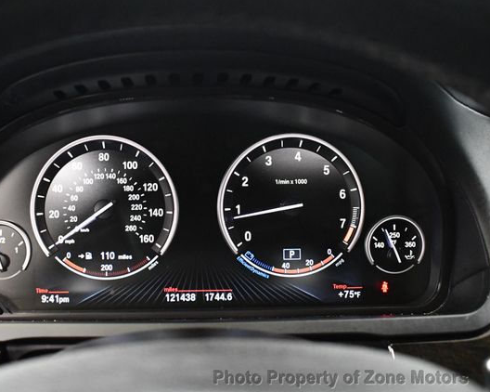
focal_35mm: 41
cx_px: 202
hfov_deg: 44.6
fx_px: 594
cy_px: 197
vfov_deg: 36.5
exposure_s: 1/60
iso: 4000
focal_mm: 18
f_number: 3.5
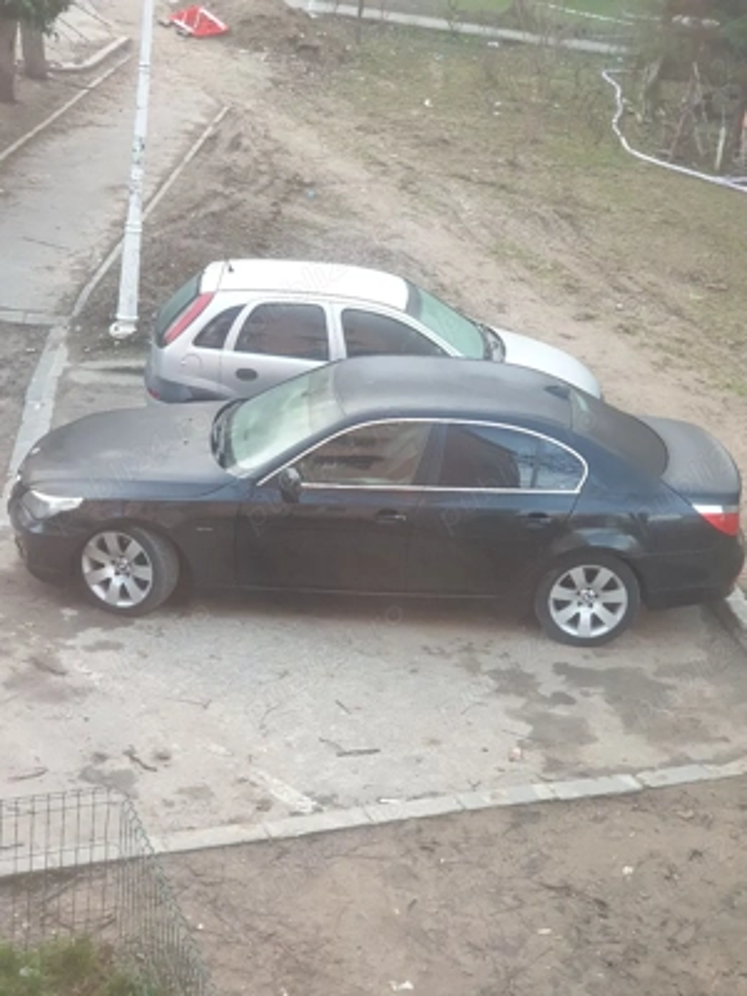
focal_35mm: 52
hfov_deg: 28.0
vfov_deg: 36.8
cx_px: 374
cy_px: 498
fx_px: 1496
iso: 160
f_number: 2.4
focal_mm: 6
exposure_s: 1/33
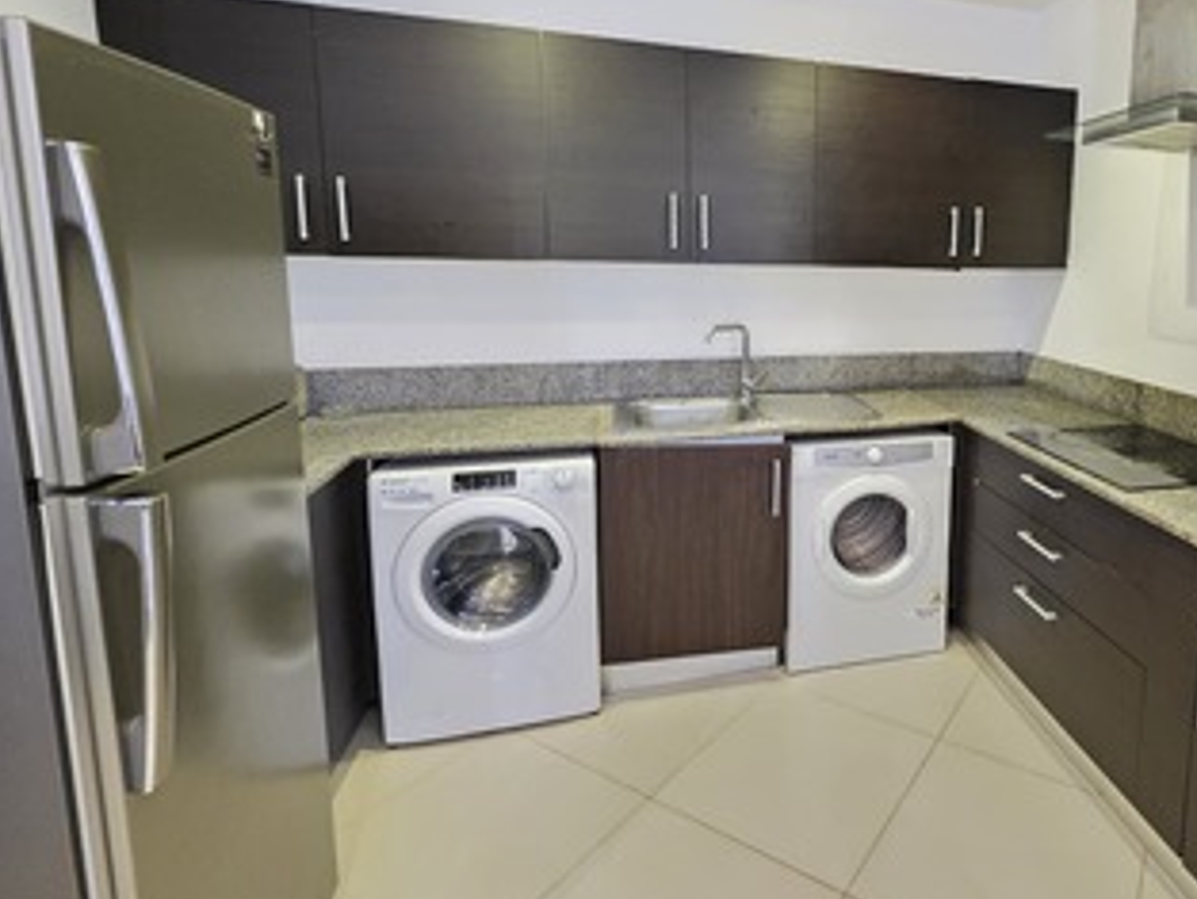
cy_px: 358
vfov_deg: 68.0
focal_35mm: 19
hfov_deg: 79.8
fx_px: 657
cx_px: 859
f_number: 1.9
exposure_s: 1/33.3
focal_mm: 2.2
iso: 1000
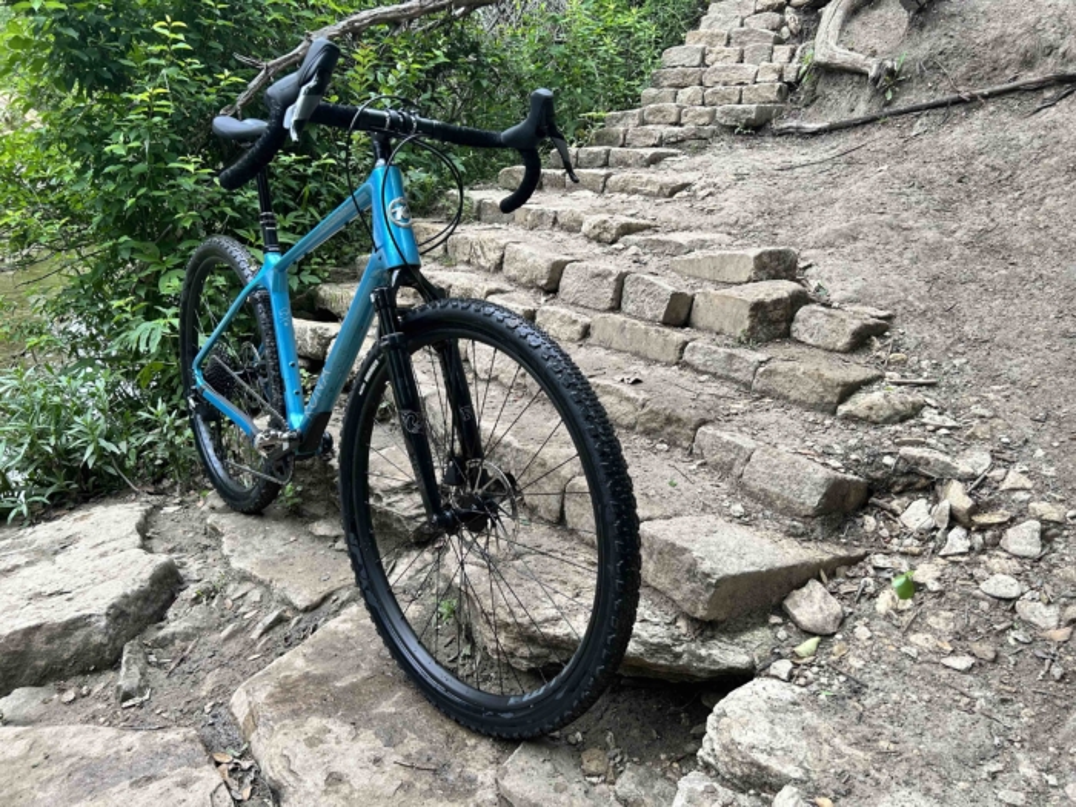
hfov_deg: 67.3
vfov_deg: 53.1
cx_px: 538
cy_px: 404
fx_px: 808
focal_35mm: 26
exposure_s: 1/526
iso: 50
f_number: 1.5
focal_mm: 5.7
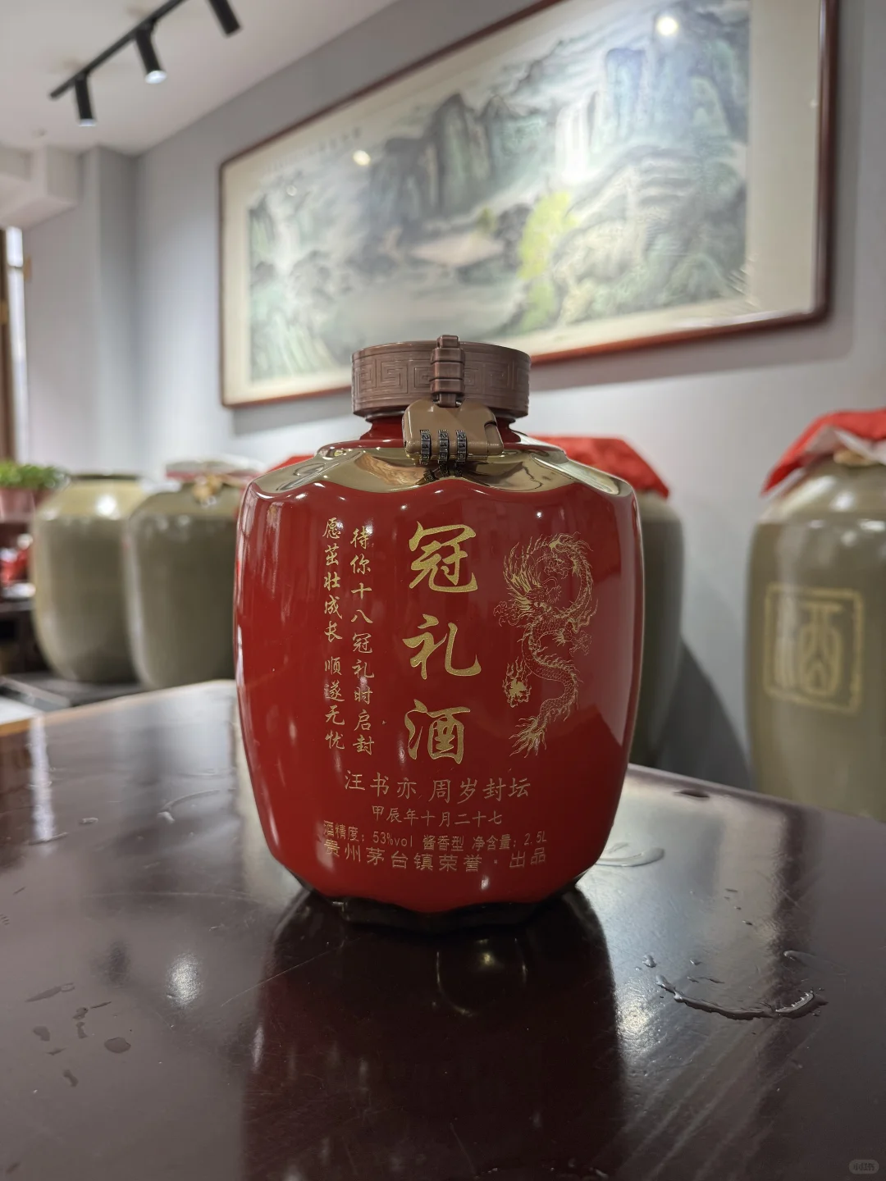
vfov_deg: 71.6
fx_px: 819
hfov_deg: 56.8
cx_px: 443
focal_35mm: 24
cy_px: 590
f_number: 1.78
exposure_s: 1/50
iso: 125
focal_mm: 6.76
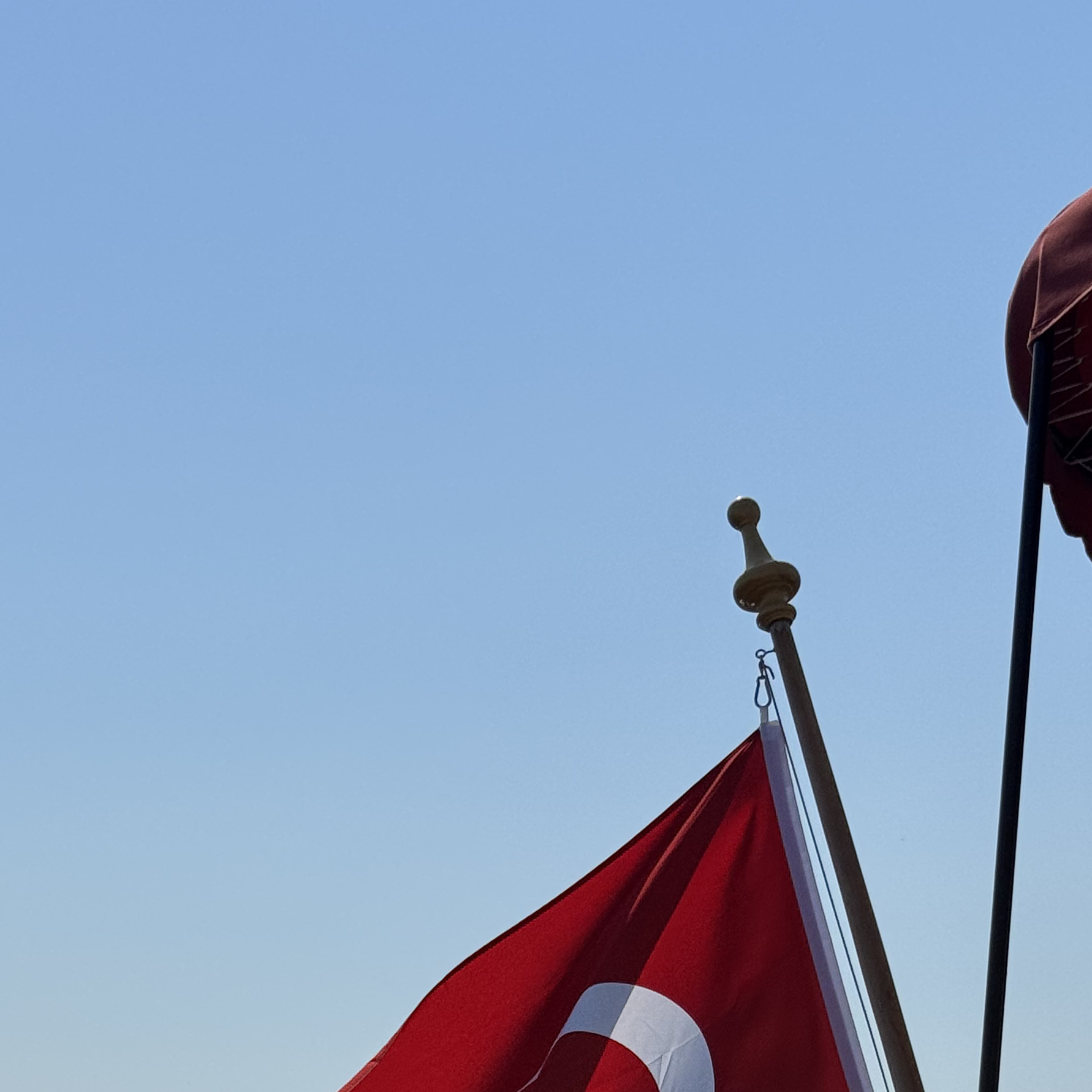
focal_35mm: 96
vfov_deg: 17.4
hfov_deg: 18.1
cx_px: 599
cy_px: 1235
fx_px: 3426
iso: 80
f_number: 1.78
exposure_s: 1/15385
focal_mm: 6.76
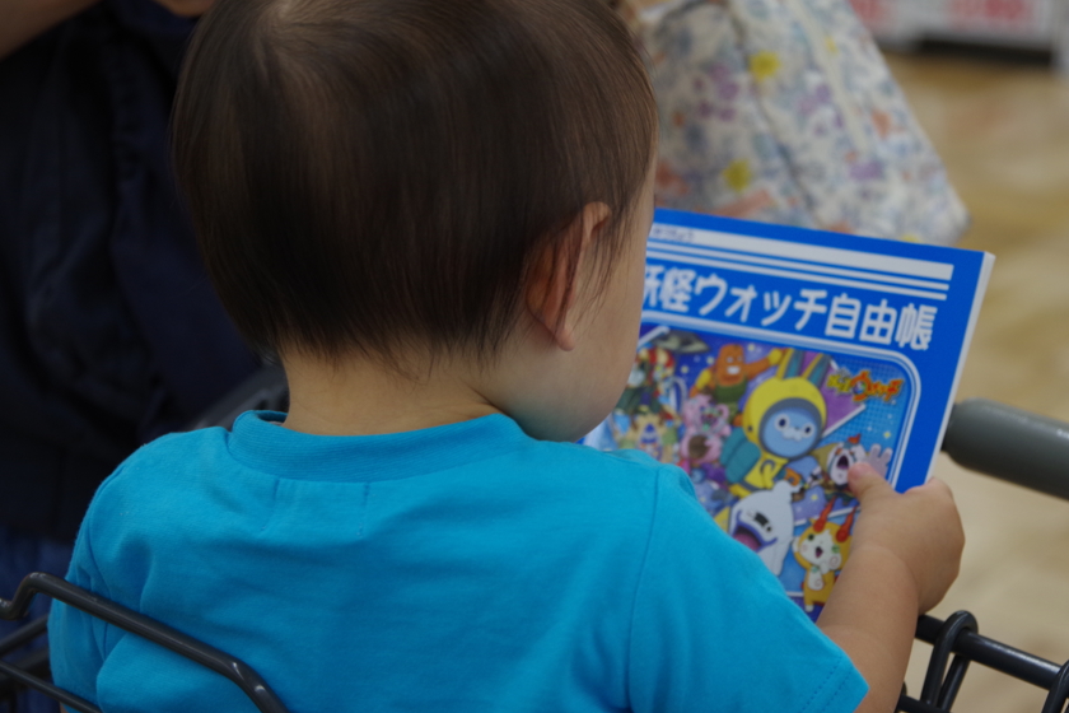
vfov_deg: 15.4
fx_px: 2643
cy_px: 365
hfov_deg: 22.8
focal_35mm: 89
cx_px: 646
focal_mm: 73
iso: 800
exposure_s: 1/125
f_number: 4.5
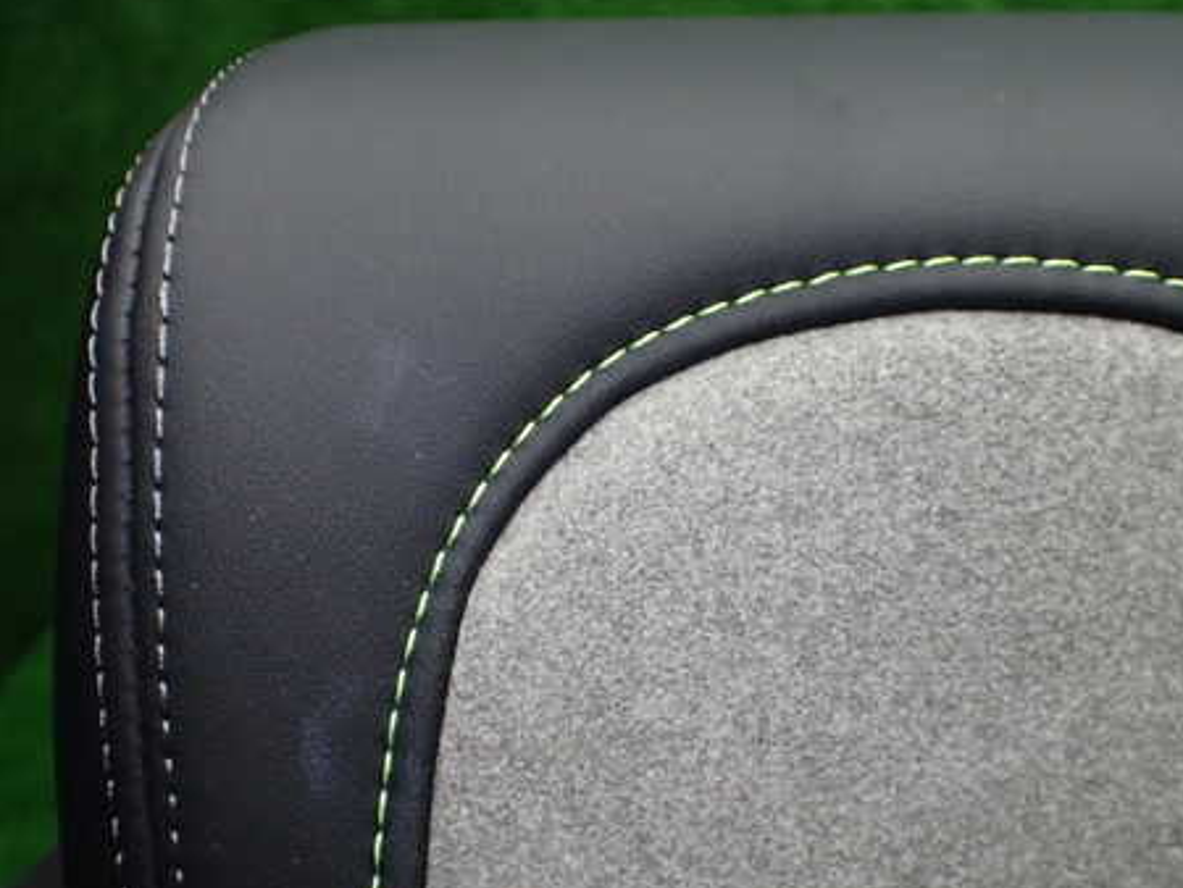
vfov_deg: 36.0
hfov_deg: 46.8
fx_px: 1368
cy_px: 489
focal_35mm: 40
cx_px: 615
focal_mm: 5.4
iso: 320
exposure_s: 1/125
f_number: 2.3
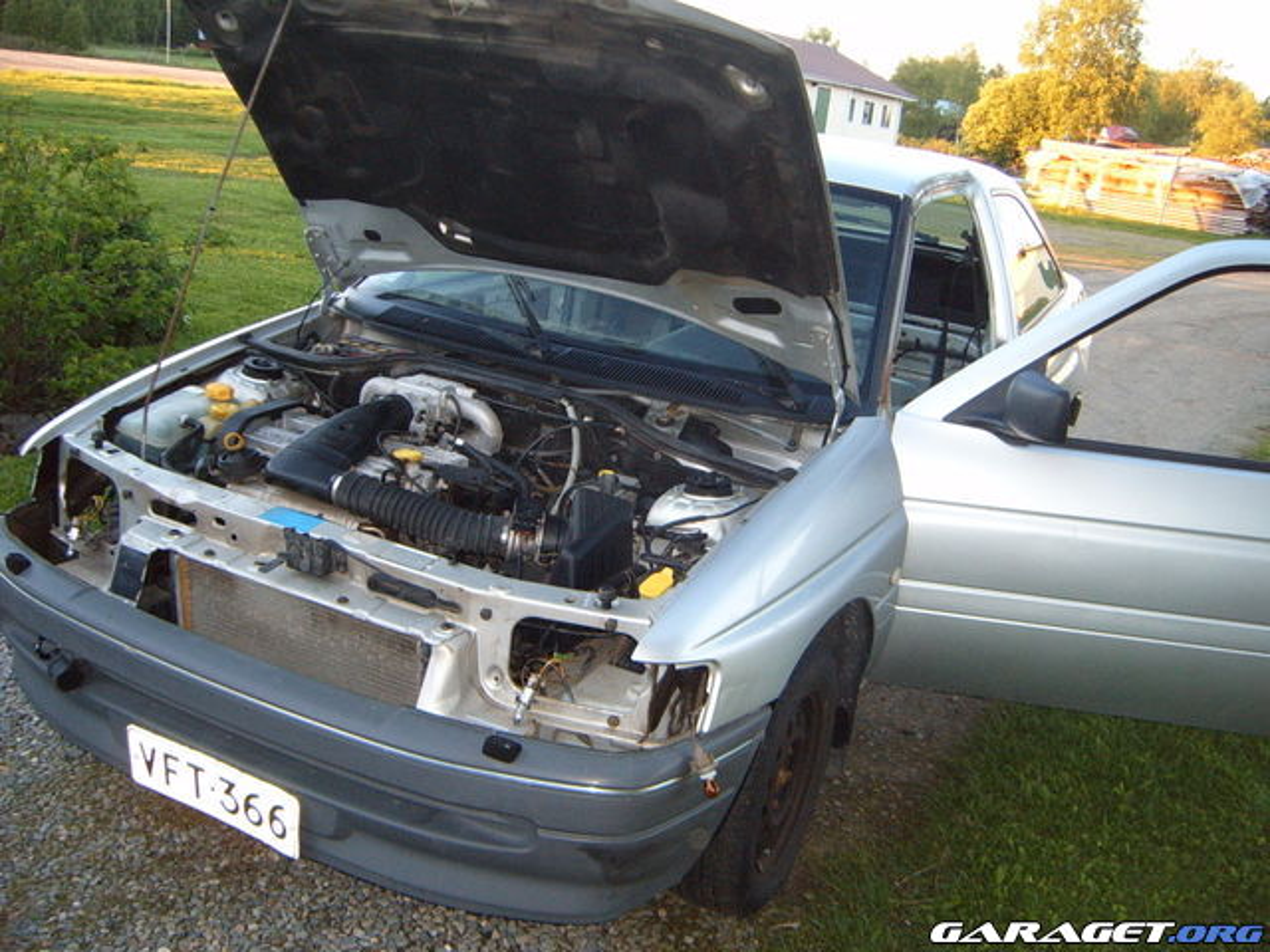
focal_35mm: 37
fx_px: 1357
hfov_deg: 50.1
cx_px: 635
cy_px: 476
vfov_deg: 38.7
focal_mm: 6.2
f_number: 2.9
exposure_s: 1/45
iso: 141
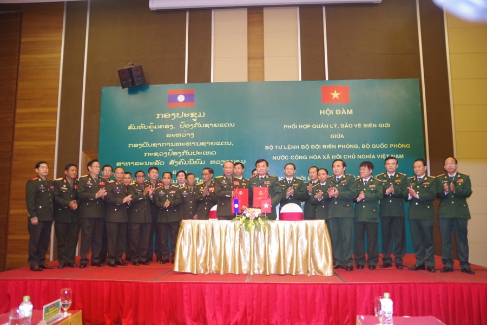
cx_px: 244
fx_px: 419
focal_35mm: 31
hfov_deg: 60.3
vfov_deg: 42.3
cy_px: 162
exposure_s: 1/60
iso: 3200
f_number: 4
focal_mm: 21
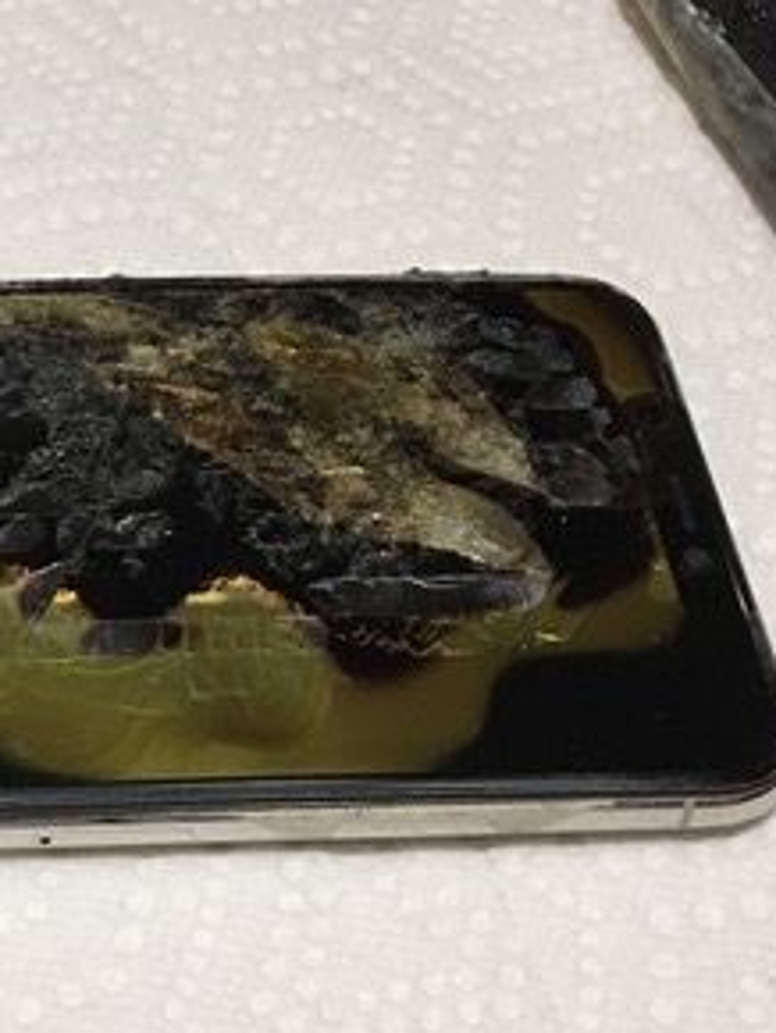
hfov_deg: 22.1
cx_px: 0
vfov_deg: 30.2
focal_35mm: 64
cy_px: 591
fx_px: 1910
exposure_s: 1/30
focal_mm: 4.15
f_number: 2.2
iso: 200
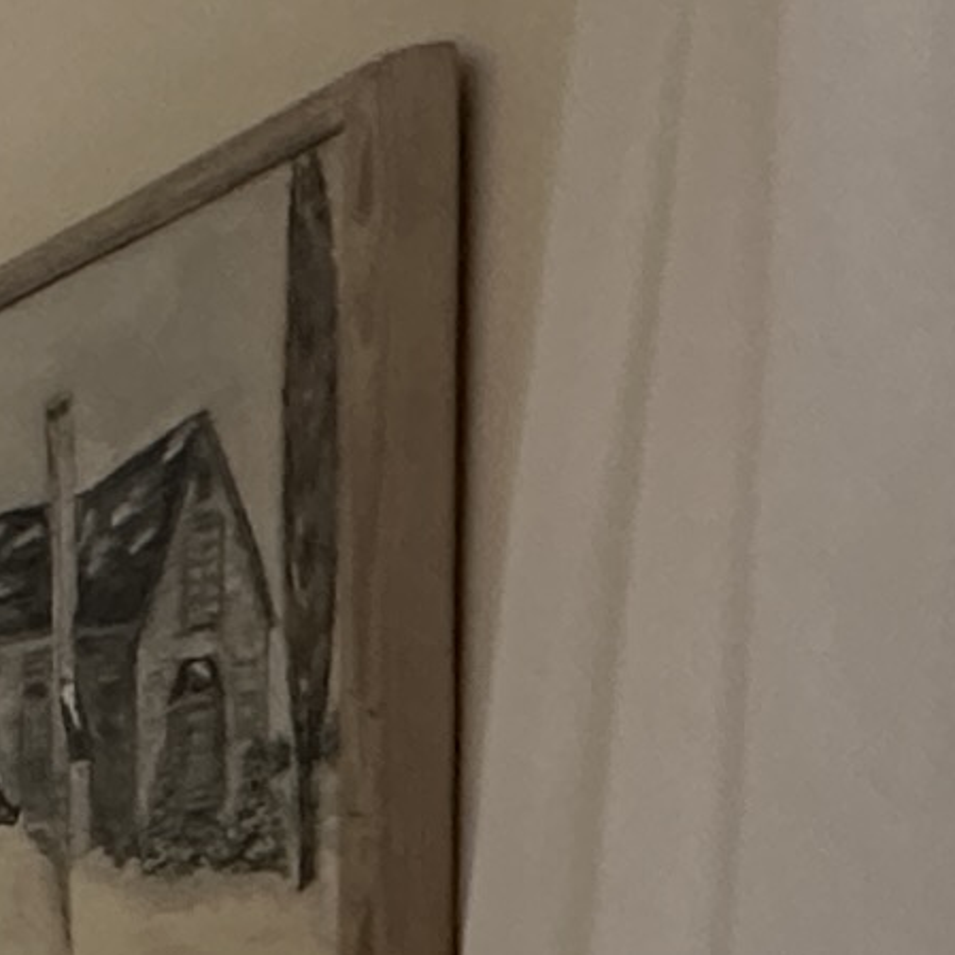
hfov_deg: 10.2
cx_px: -2097
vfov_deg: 15.2
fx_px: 3465
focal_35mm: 111
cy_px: 1104
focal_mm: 2.22
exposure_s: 1/60
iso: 320
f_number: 2.2
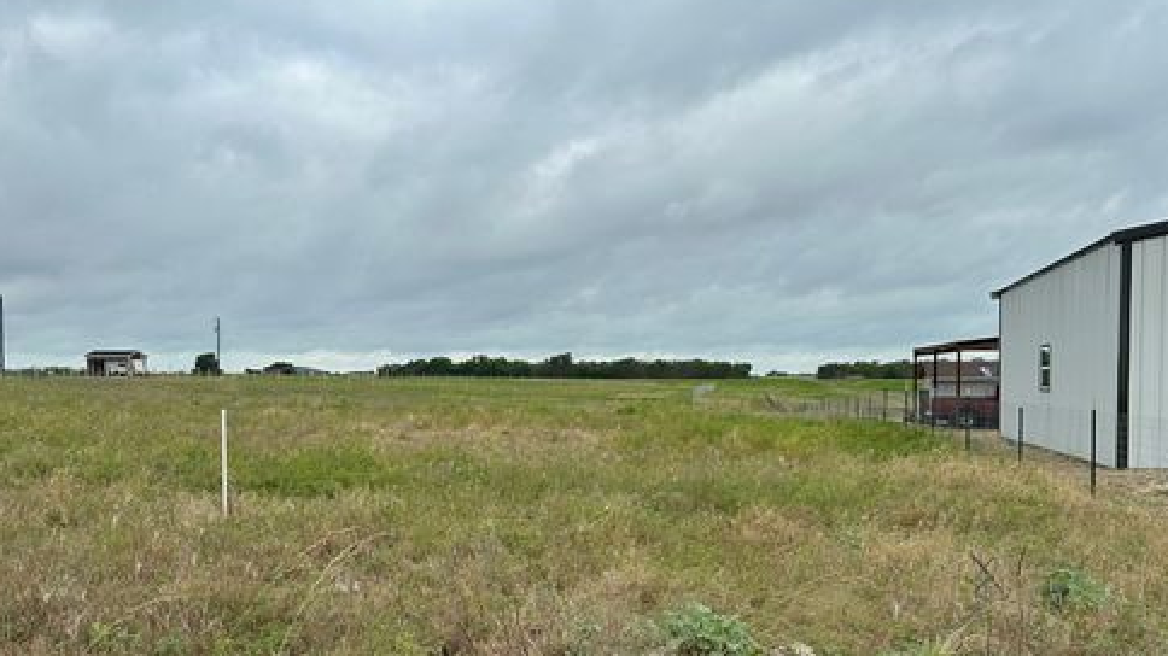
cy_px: 423
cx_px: 591
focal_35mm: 36
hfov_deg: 55.3
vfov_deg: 32.6
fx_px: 1115
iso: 80
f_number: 1.78
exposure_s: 1/1845
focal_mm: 6.86
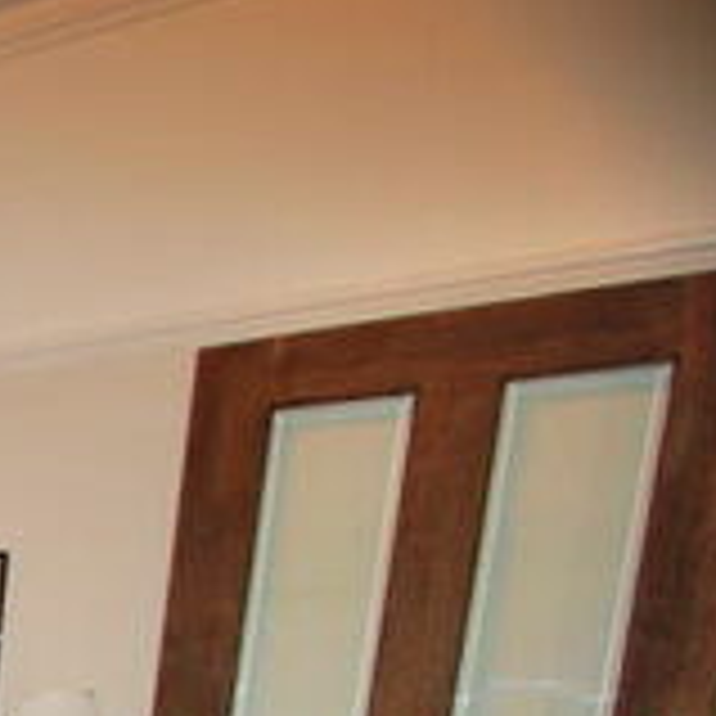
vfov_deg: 24.7
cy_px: 1031
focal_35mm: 56
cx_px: -707
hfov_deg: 19.0
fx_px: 1310
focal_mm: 10
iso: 400
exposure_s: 1/60
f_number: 3.5
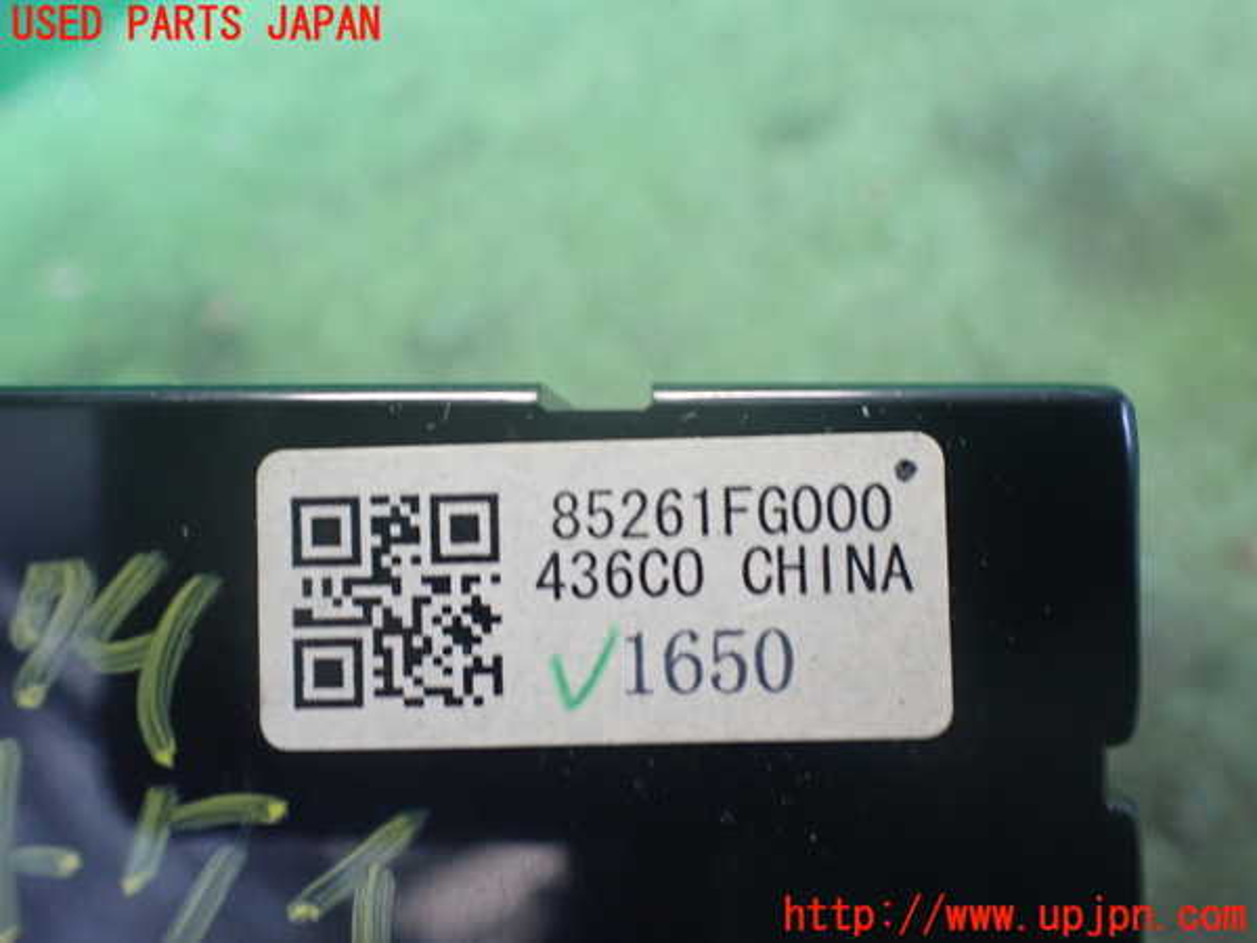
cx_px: 628
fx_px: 1089
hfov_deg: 60.0
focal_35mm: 30
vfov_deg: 46.8
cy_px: 472
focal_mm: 5.4
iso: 800
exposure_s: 1/80
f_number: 2.3
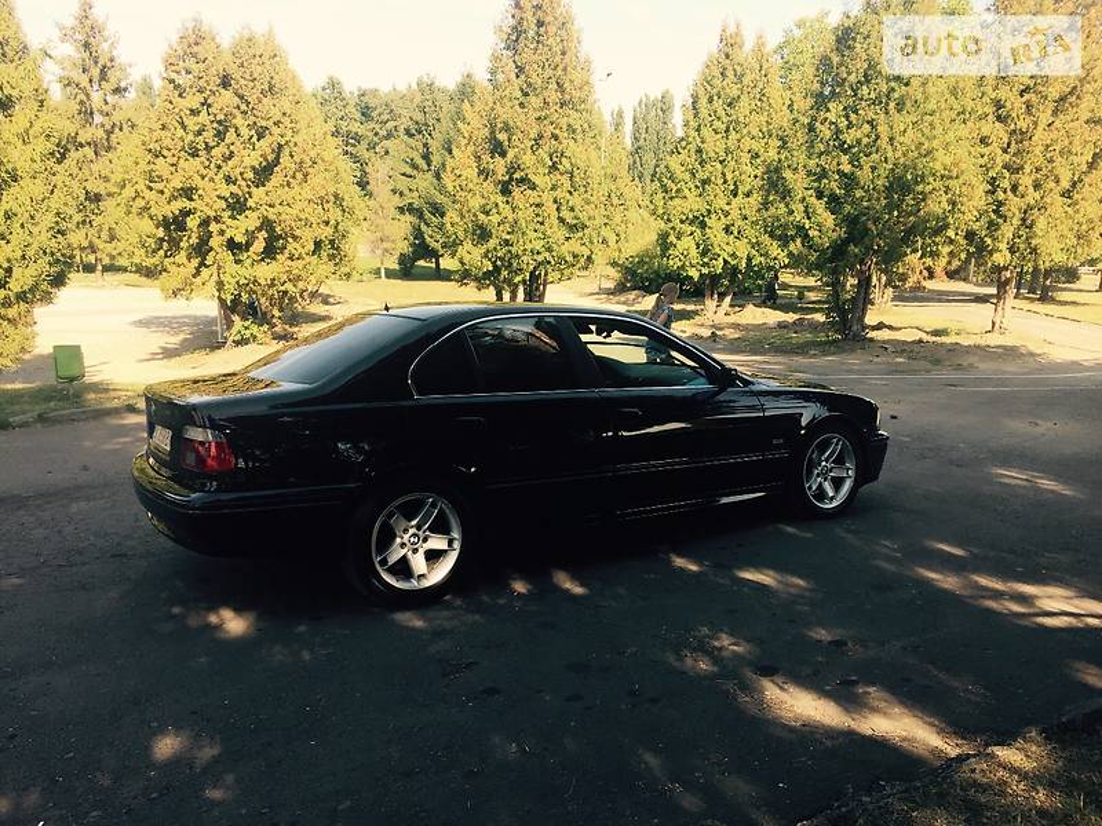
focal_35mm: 29
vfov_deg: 48.2
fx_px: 923
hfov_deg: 61.7
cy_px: 413
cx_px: 551
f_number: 2.2
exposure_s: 1/549
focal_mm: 4.2
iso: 32
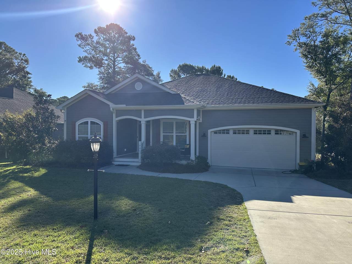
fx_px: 244
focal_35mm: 24
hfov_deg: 71.6
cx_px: 176
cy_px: 132
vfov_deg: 56.8
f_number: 1.78
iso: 80
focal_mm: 6.86
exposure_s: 1/4016
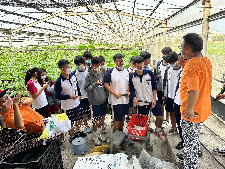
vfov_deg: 56.8
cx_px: 112
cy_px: 84
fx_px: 156
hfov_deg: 71.6
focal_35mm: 24
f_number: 1.78
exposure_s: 1/426
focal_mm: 6.86
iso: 80
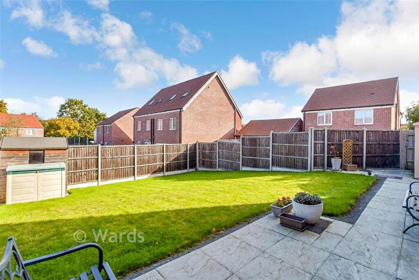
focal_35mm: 15
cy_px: 140
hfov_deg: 100.4
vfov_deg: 77.4
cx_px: 210
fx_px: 175
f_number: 8
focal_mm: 10
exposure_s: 1/500
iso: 320
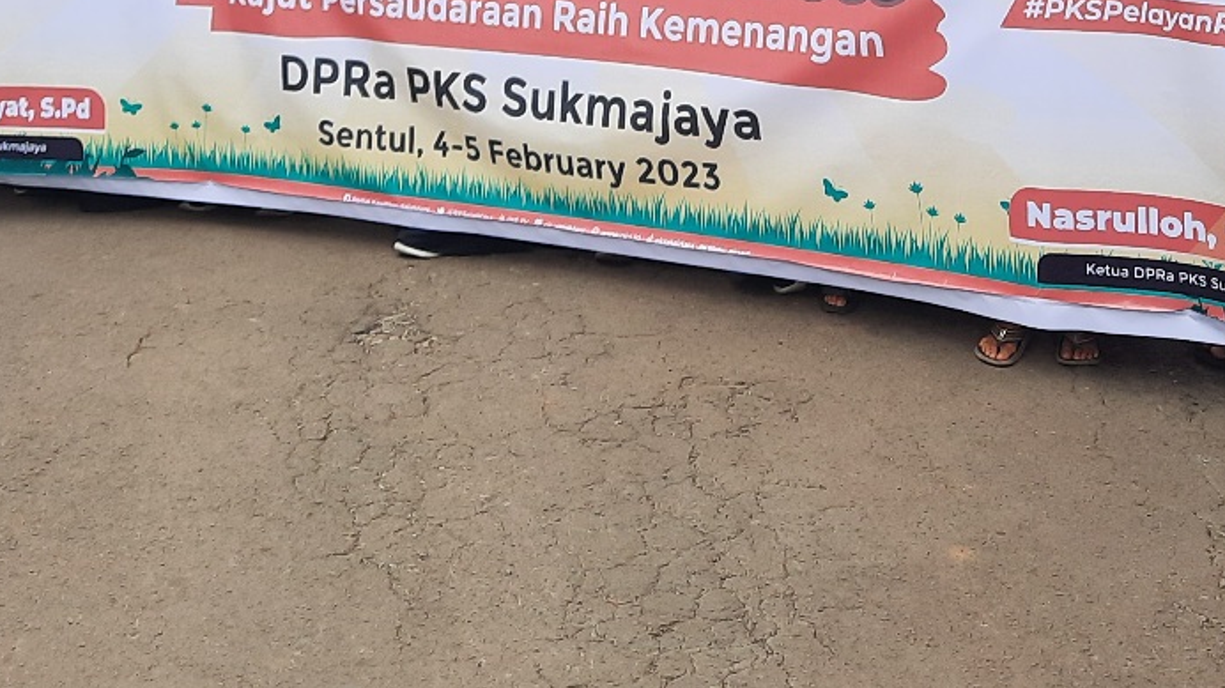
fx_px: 2046
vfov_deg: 17.4
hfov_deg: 33.2
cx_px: 742
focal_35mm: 63
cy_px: -302
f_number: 2
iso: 32
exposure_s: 1/333
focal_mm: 4.6
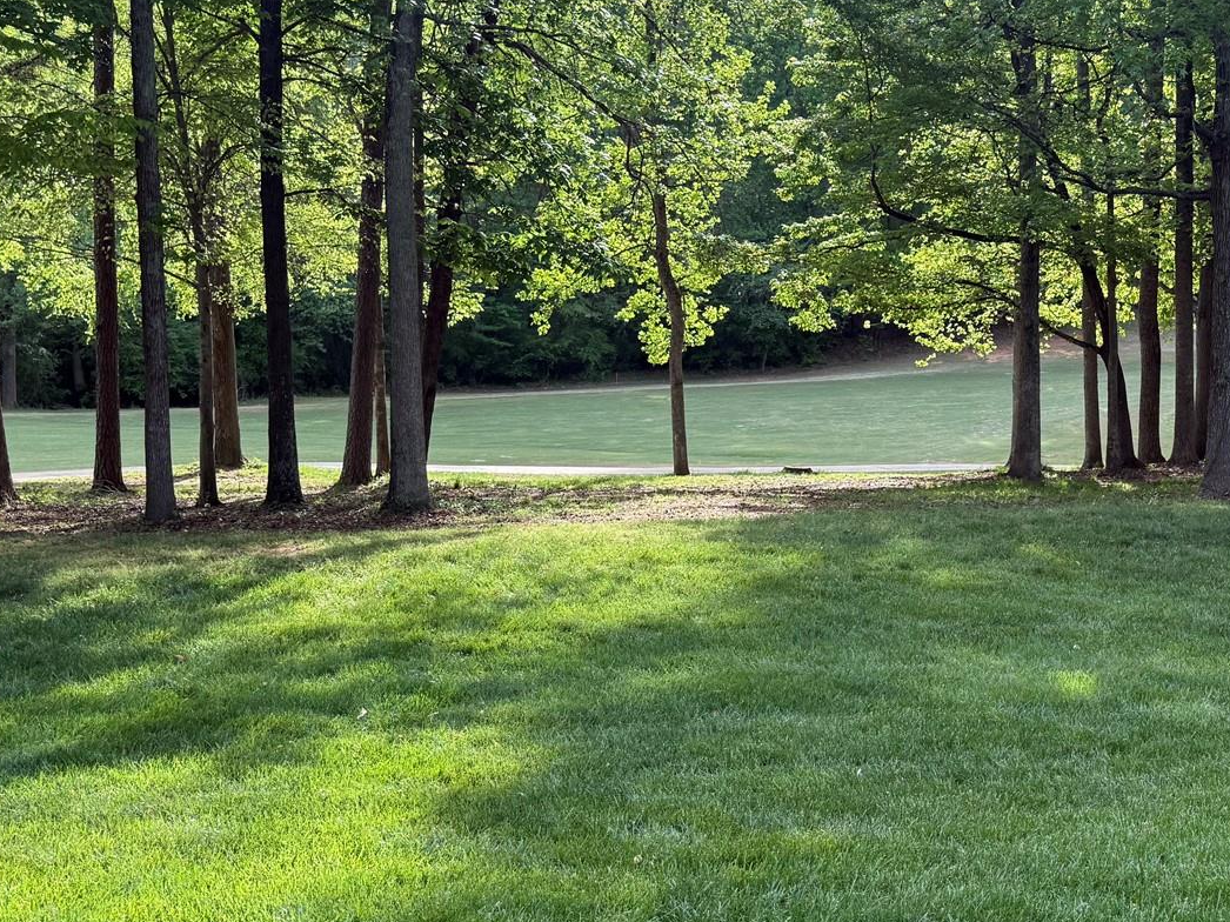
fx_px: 1670
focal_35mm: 47
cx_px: 1021
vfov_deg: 30.9
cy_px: 476
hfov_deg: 38.6
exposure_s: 1/735
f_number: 1.78
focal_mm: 6.76
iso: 100
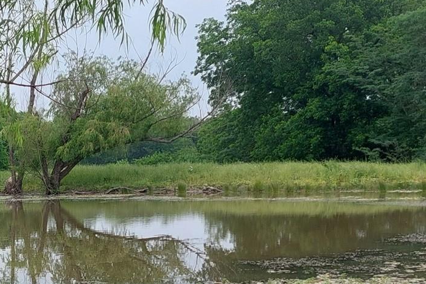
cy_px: 364
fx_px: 864
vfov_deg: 17.6
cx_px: -41
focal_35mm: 73
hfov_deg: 25.7
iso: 40
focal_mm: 5.23
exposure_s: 1/1024
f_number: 1.8
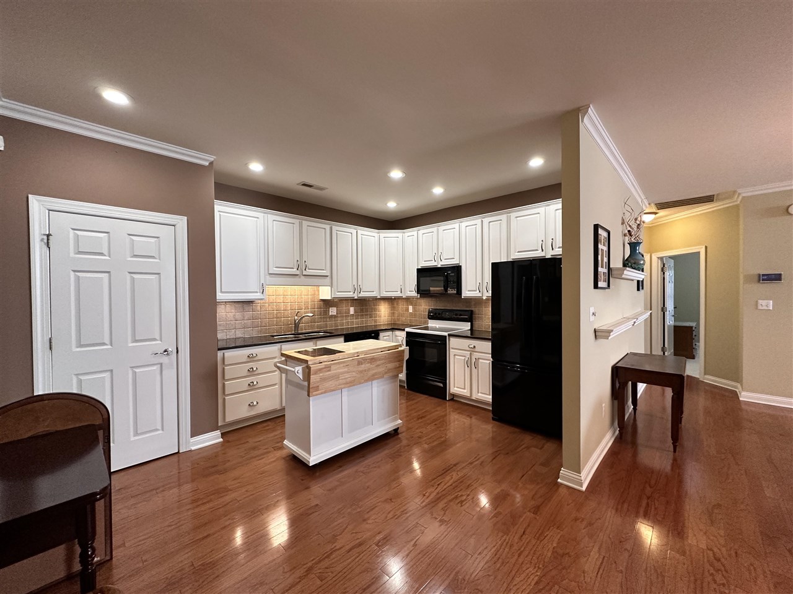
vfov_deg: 85.7
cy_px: 297
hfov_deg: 102.1
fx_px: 321
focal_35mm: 14
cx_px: 396
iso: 320
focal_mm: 2.22
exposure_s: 1/120
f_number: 2.2
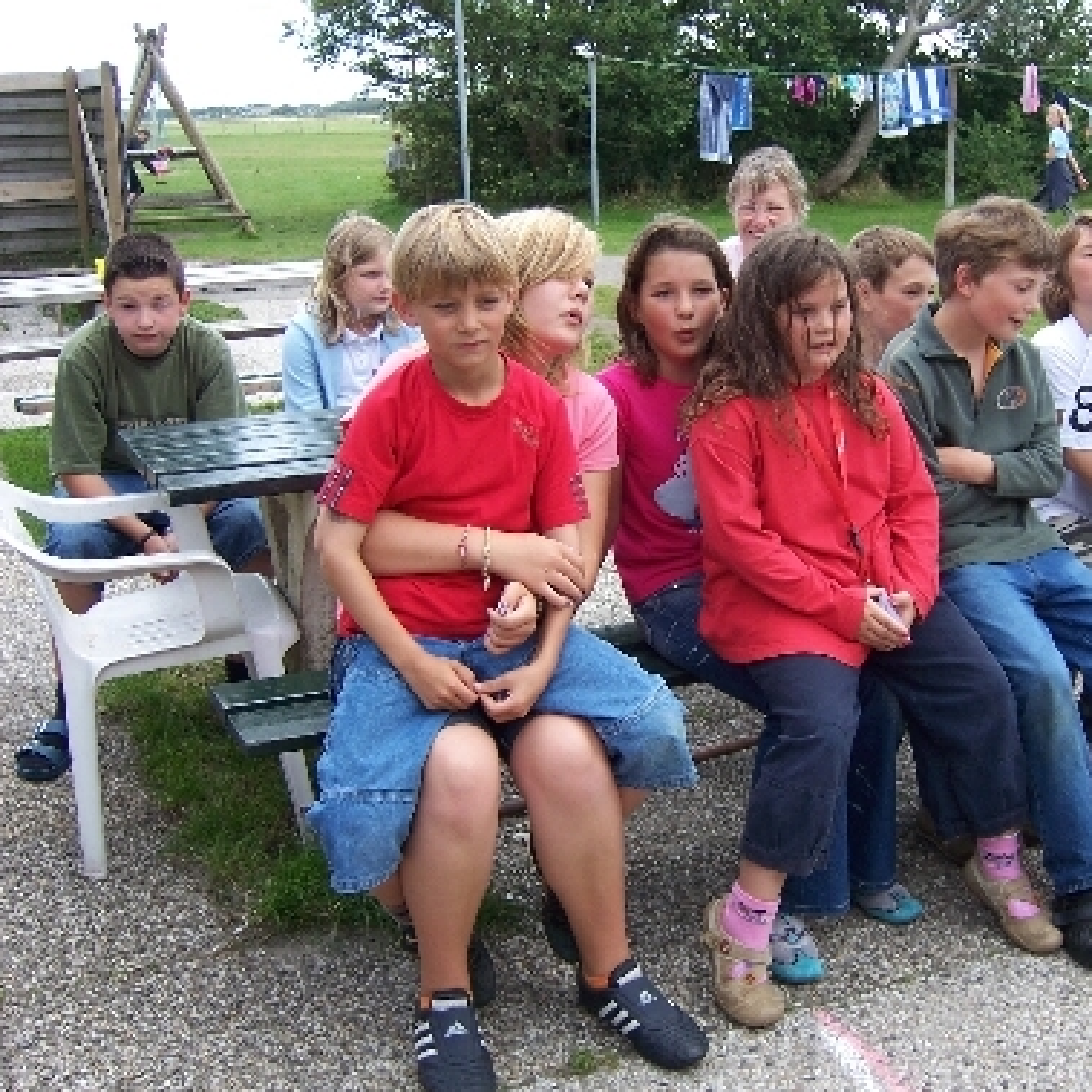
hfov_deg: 38.8
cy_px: 550
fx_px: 1535
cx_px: 720
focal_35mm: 43
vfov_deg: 39.2
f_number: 2.8
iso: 80
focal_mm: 6.2
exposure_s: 1/320
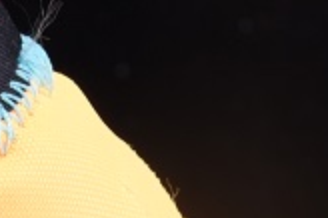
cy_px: 319
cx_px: -268
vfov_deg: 2.7
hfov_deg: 4.0
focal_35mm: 512
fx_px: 4660
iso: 100
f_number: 11
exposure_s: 1/125
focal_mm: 70
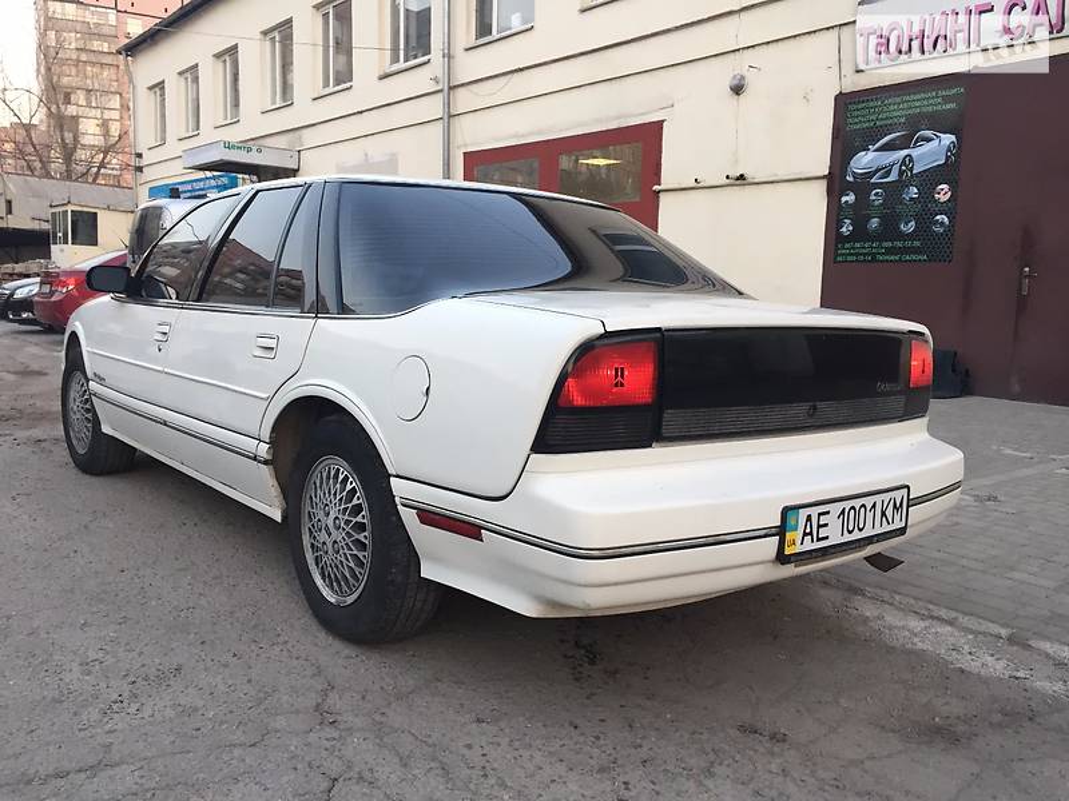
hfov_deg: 61.7
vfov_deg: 48.2
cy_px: 400
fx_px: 896
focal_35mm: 29
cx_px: 534
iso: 40
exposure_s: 1/33
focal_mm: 4.2
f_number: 2.2
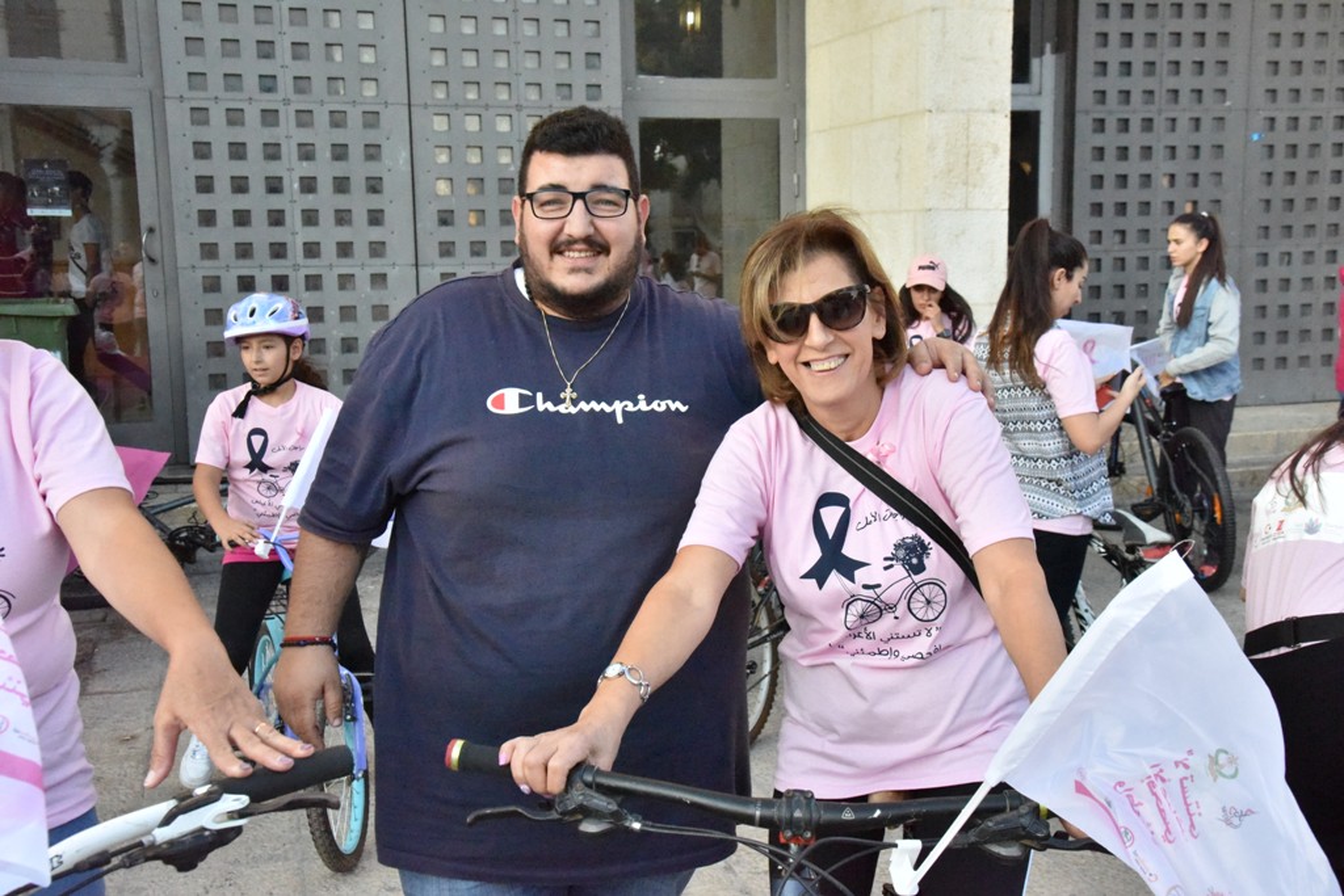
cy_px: 448
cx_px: 672
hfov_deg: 48.5
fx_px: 1493
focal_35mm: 40
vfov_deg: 33.4
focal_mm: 40
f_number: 10
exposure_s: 1/2500
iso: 10000
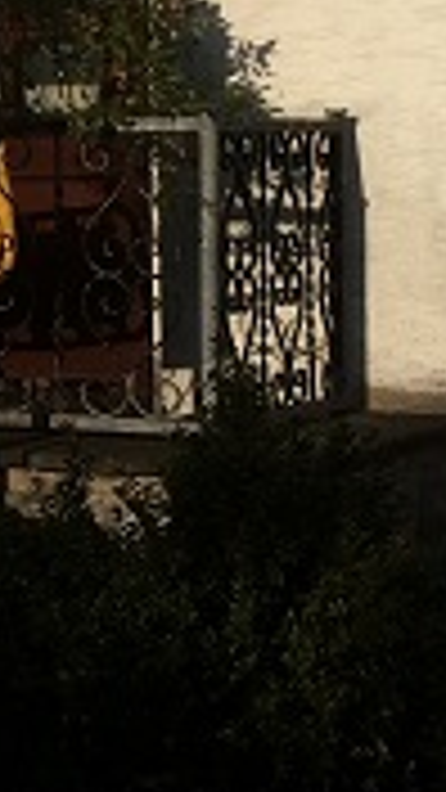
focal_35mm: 144
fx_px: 3027
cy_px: 194
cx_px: -667
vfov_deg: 14.9
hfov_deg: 7.8
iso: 32
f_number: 2.2
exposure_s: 1/2933
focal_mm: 4.15
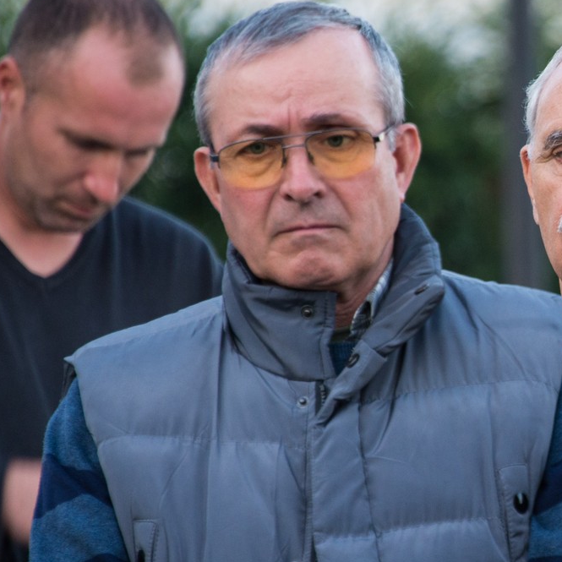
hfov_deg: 2.4
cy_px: 313
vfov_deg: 2.4
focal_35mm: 734
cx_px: 610
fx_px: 13482
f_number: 5.6
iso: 1000
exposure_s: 1/60
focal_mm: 300
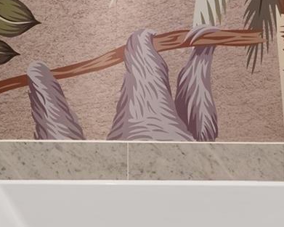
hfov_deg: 24.9
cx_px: 7
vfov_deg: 20.3
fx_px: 614
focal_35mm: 73
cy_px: 1
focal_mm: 19
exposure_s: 1
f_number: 8
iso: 250
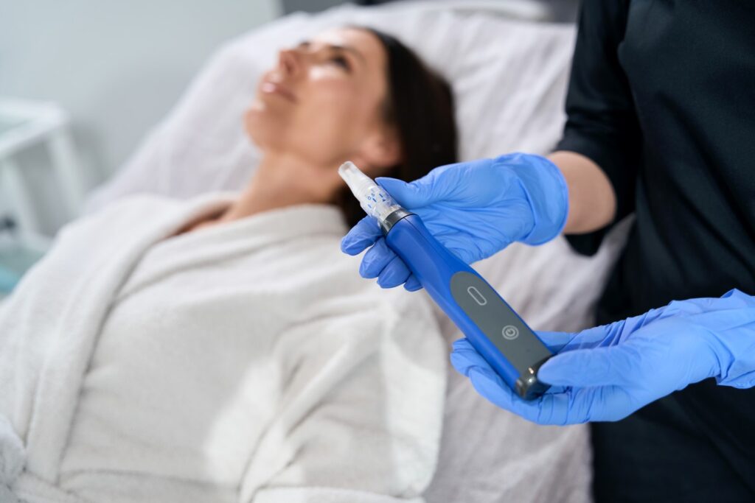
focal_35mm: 45
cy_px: 252
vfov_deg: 29.6
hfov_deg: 43.3
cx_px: 378
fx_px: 952
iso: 320
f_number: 2.8
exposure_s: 1/250
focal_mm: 45.4
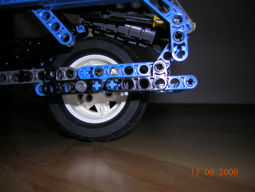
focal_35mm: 36
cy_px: 96
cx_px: 128
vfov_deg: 39.7
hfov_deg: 51.4
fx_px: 265
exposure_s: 1/60.1
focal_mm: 4.7
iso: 50
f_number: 2.6
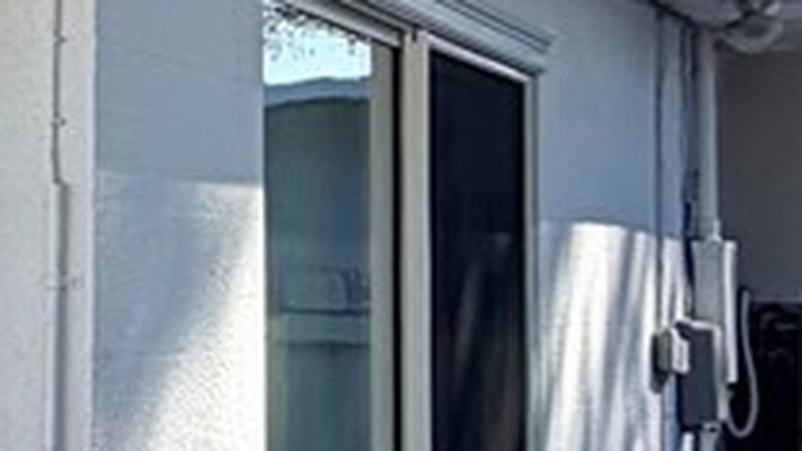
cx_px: -592
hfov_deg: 16.0
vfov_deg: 10.4
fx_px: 2466
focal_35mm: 116
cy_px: 168
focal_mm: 2.22
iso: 32
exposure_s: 1/770
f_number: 2.2
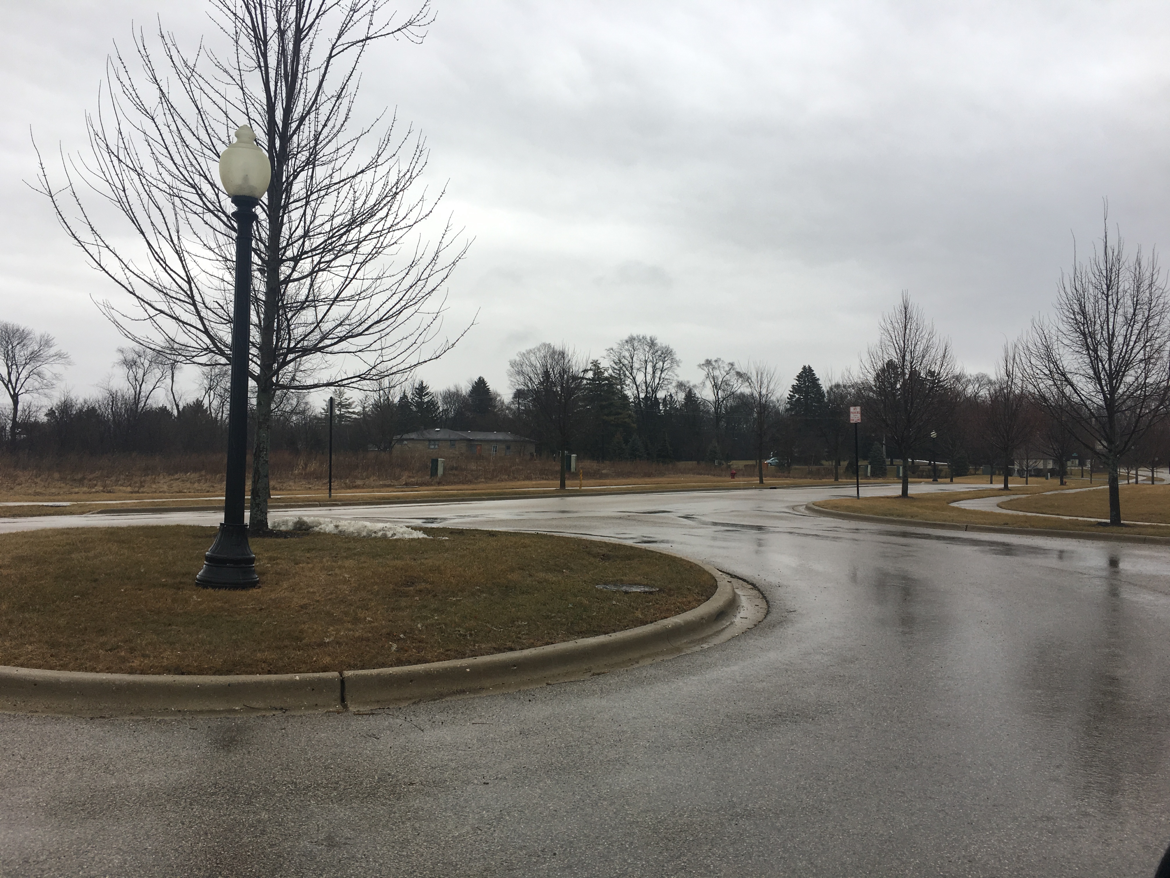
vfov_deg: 48.2
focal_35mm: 29
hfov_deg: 61.7
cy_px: 439
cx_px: 585
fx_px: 980
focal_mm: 4.15
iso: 25
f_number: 2.2
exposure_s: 1/248
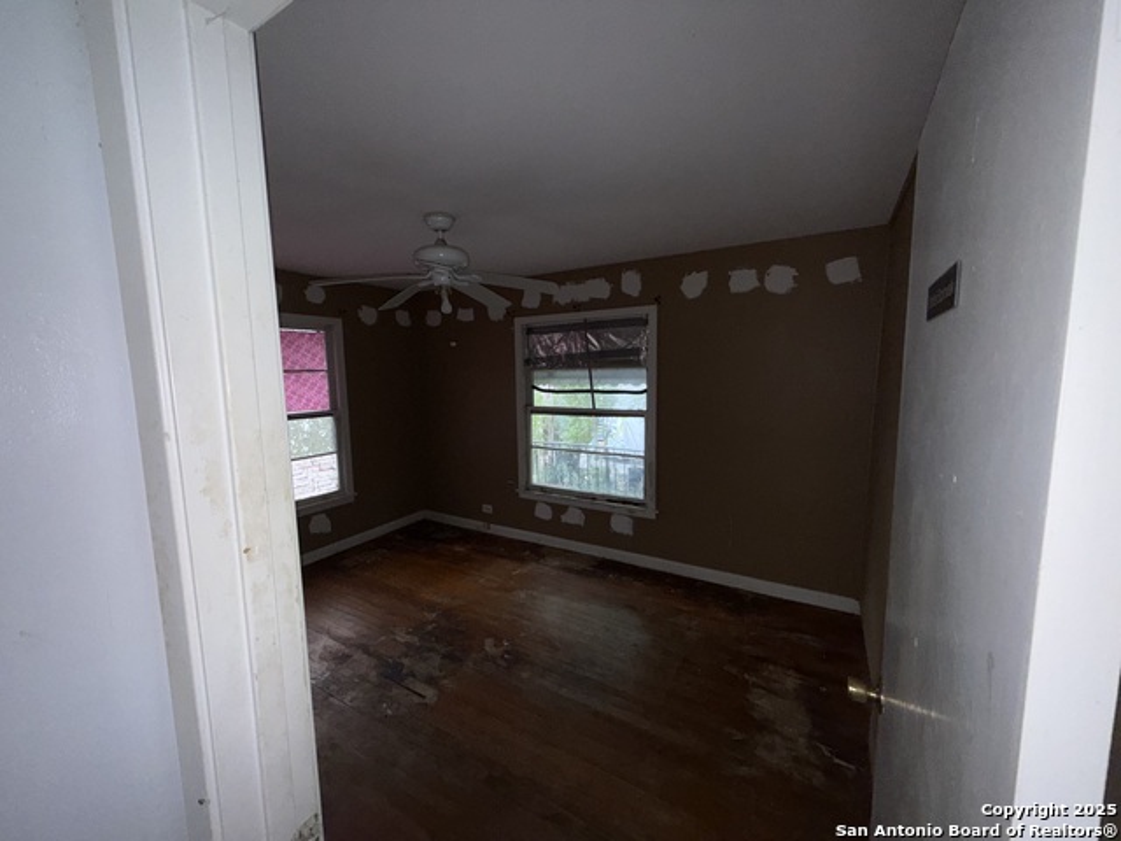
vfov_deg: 85.7
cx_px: 560
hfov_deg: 102.1
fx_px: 453
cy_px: 420
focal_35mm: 14
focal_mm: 2.22
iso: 80
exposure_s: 1/66
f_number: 2.2
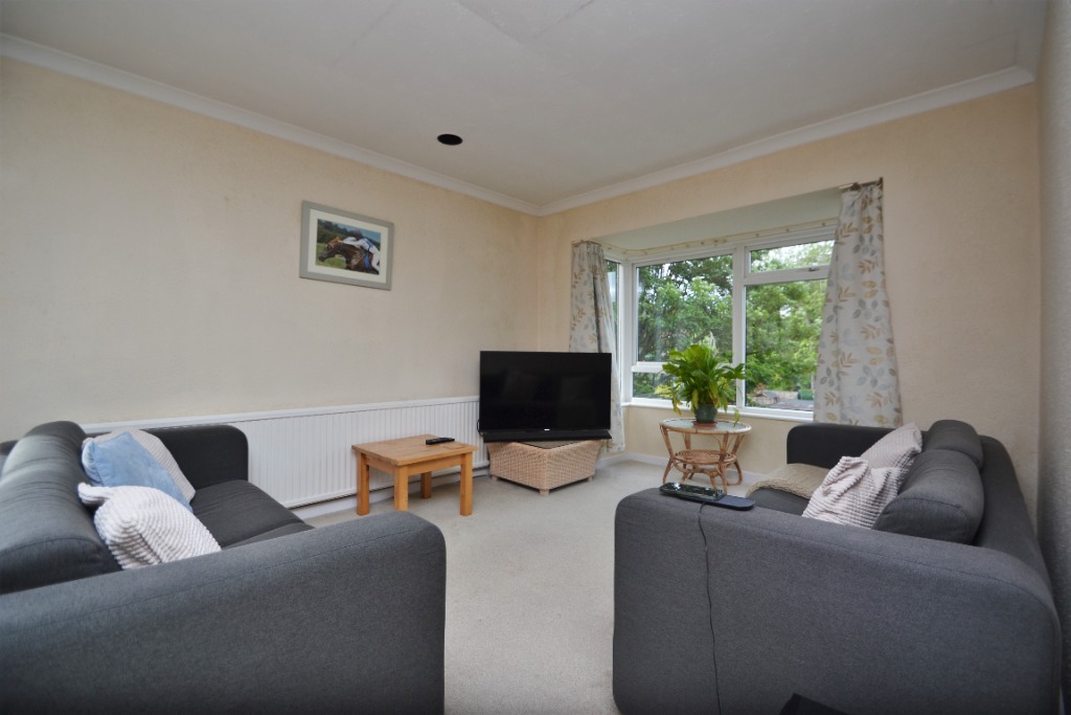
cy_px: 358
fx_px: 446
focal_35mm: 15
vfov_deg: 77.3
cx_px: 536
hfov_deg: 100.4
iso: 100
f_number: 3.5
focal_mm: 10
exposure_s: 1/250
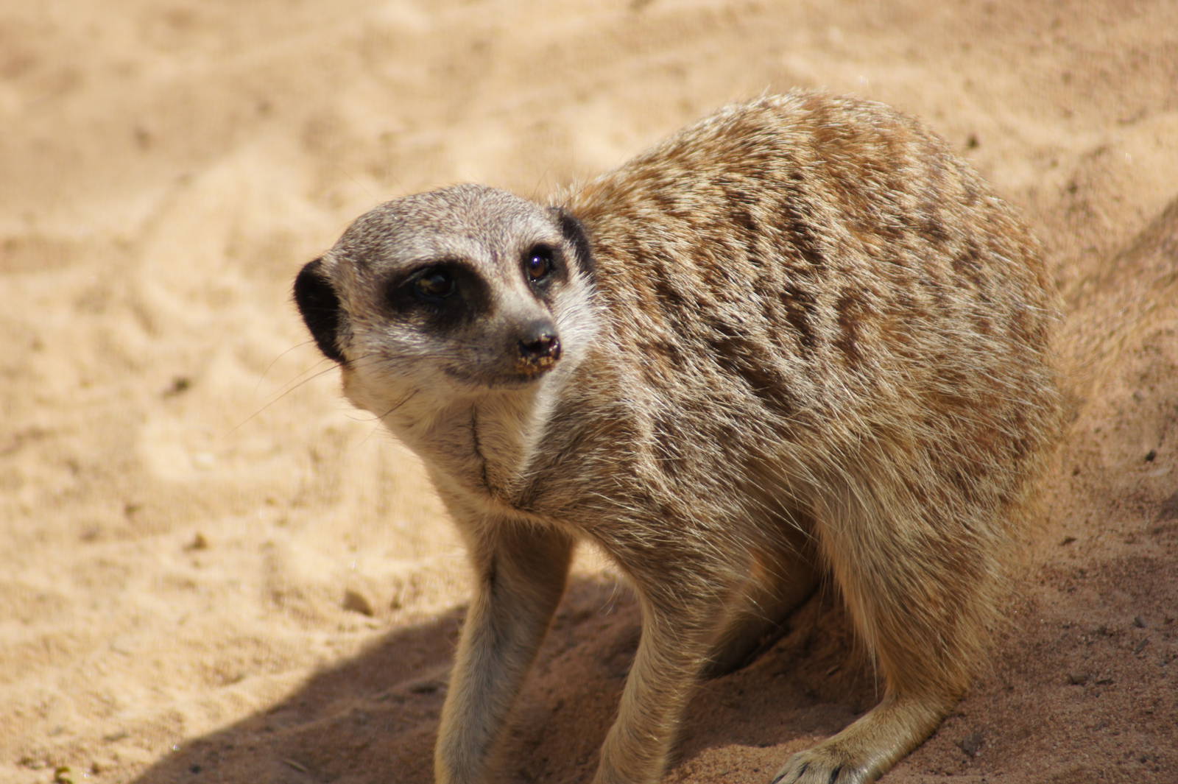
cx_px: 589
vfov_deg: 3.1
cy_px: 392
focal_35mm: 450
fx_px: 14717
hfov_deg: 4.6
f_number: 5.6
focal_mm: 300
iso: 160
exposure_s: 1/500
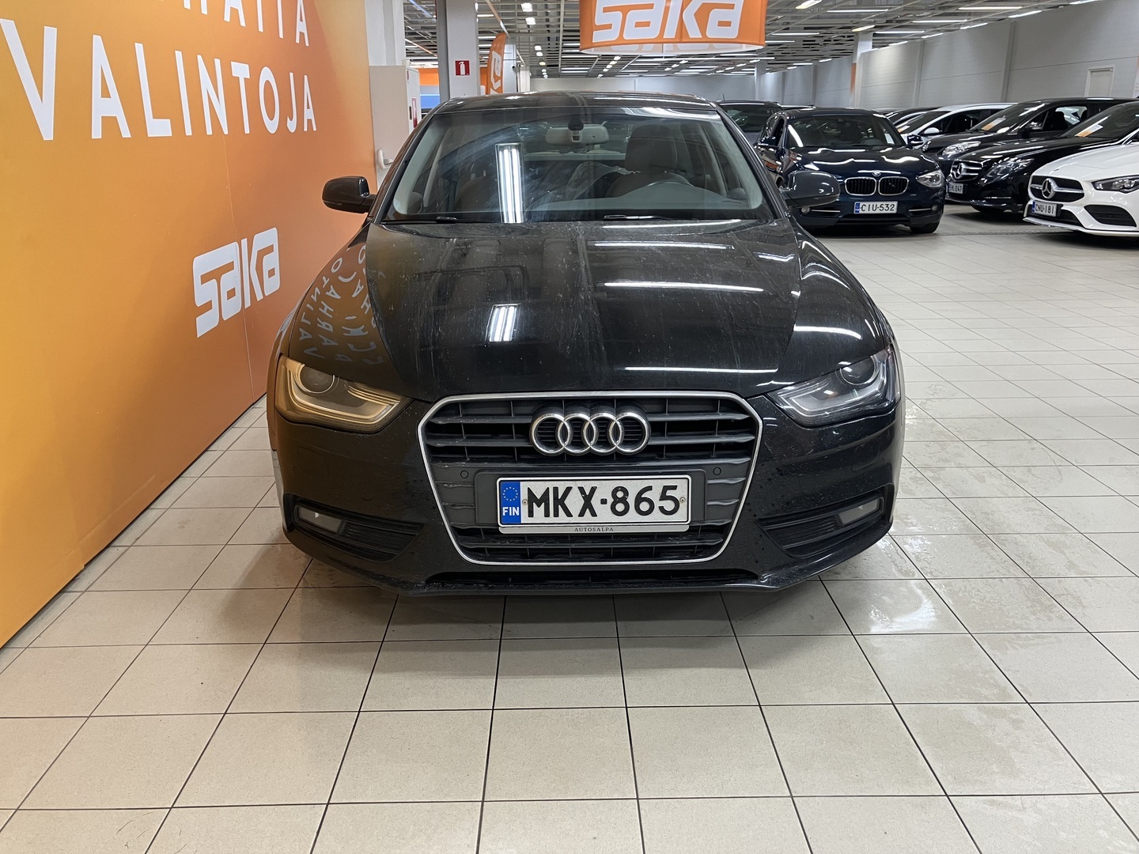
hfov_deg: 63.4
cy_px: 427
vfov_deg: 49.7
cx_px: 570
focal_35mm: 28
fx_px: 921
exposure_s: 1/50
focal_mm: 3.99
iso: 64
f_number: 1.8
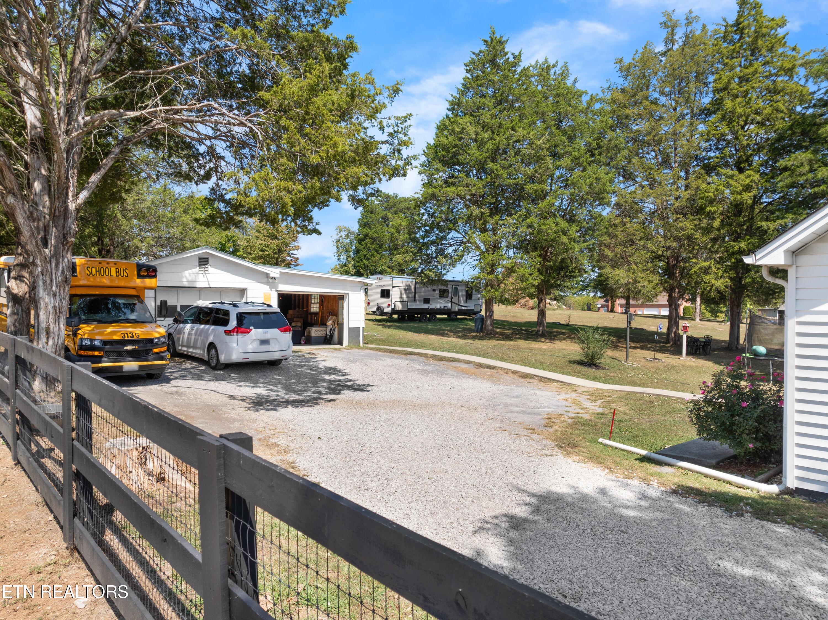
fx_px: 574
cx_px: 414
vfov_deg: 56.8
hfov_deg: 71.6
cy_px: 310
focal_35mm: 24
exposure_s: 1/50
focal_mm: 12.29
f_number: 2.8
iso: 130
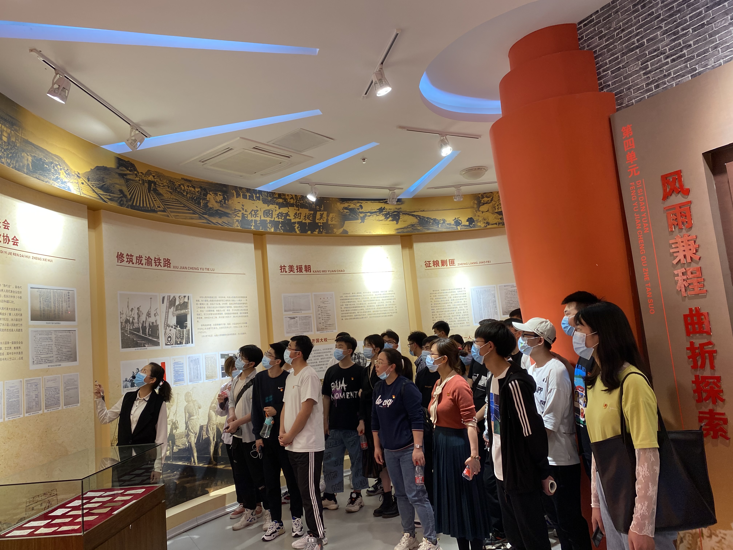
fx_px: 551
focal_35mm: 26
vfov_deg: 53.1
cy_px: 275
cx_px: 366
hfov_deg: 67.3
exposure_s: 1/100
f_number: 1.8
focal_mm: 4.25
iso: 100
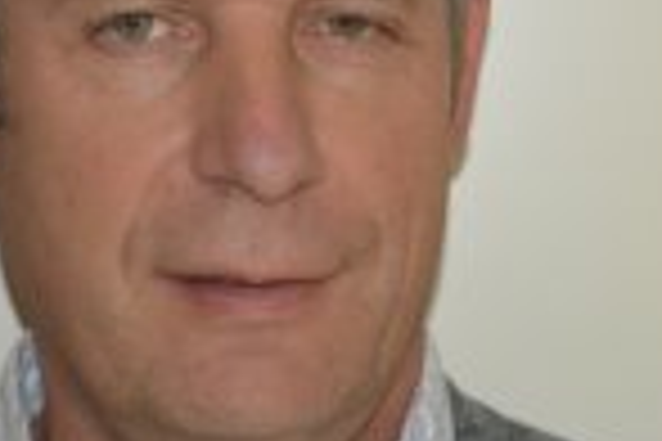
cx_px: 261
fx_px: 3604
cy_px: 124
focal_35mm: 196
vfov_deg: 7.0
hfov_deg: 10.5
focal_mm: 48
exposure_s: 1/60
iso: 2500
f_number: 5.3
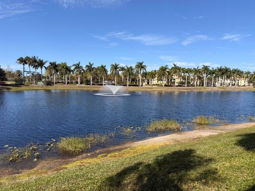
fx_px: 177
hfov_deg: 71.6
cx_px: 128
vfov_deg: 56.8
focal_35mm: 24
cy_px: 96
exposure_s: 1/4975
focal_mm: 6.76
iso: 80
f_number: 1.78
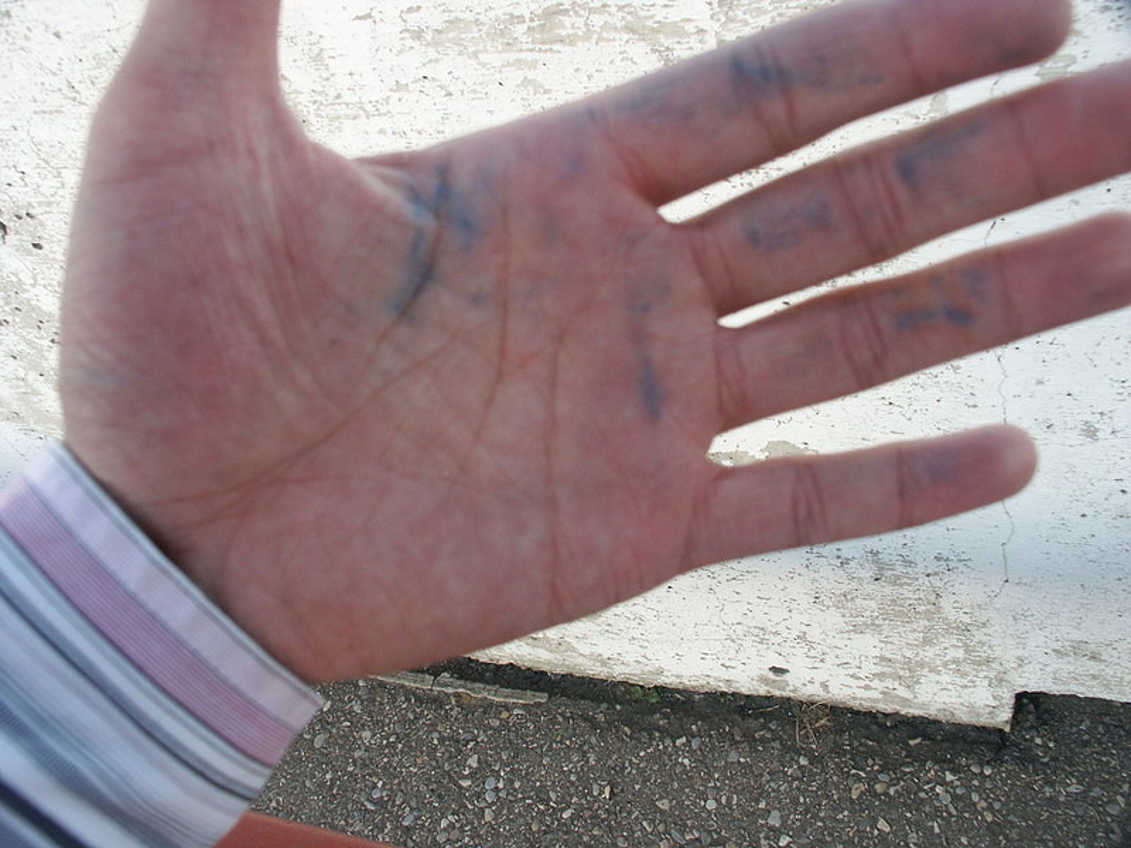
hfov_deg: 56.8
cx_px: 566
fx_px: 1046
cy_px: 424
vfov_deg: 44.2
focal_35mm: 32
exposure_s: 1/45
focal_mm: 8.35
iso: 100
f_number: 5.6
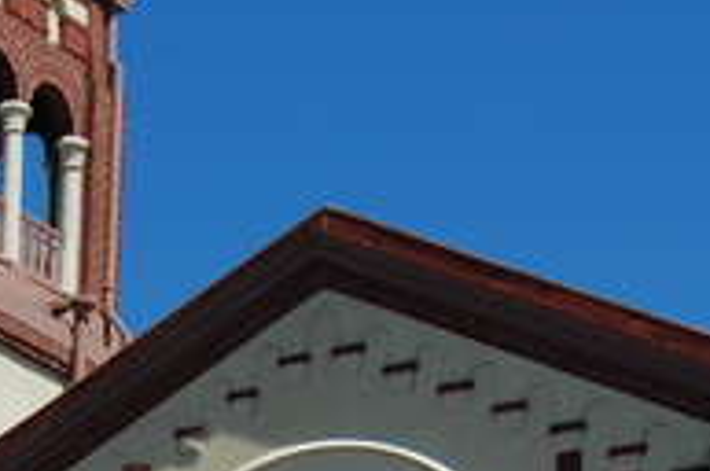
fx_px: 3190
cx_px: 327
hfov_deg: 12.7
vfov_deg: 8.3
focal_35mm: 162
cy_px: 611
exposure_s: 1/125
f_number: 16
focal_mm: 26
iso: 200
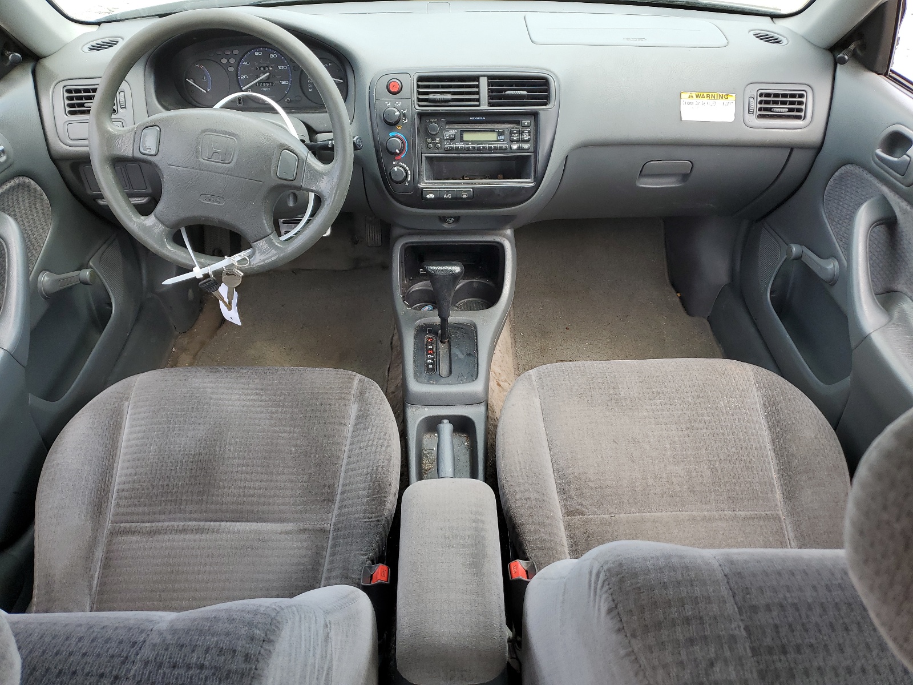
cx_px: 456
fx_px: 686
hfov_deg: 67.3
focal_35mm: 26
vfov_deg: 53.1
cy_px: 342
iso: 50
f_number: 1.5
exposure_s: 1/417
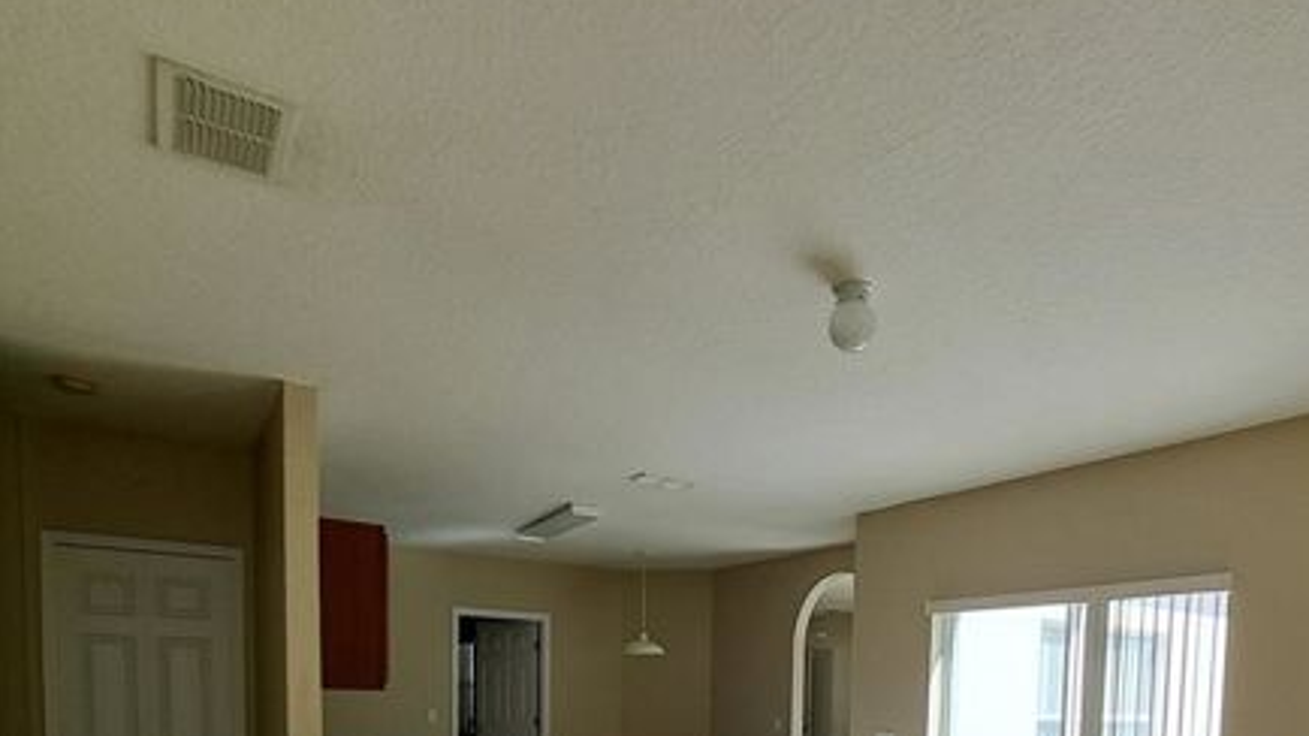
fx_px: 798
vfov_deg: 42.0
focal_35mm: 23
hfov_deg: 78.0
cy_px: 757
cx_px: 768
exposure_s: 1/175
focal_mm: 1.74
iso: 50
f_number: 2.2
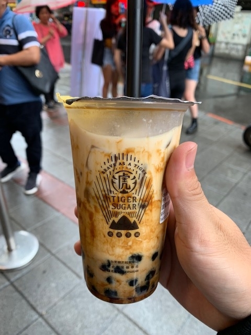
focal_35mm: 26
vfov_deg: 67.3
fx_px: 251
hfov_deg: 53.1
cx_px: 126
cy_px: 168
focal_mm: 4.25
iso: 64
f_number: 1.8
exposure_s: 1/60
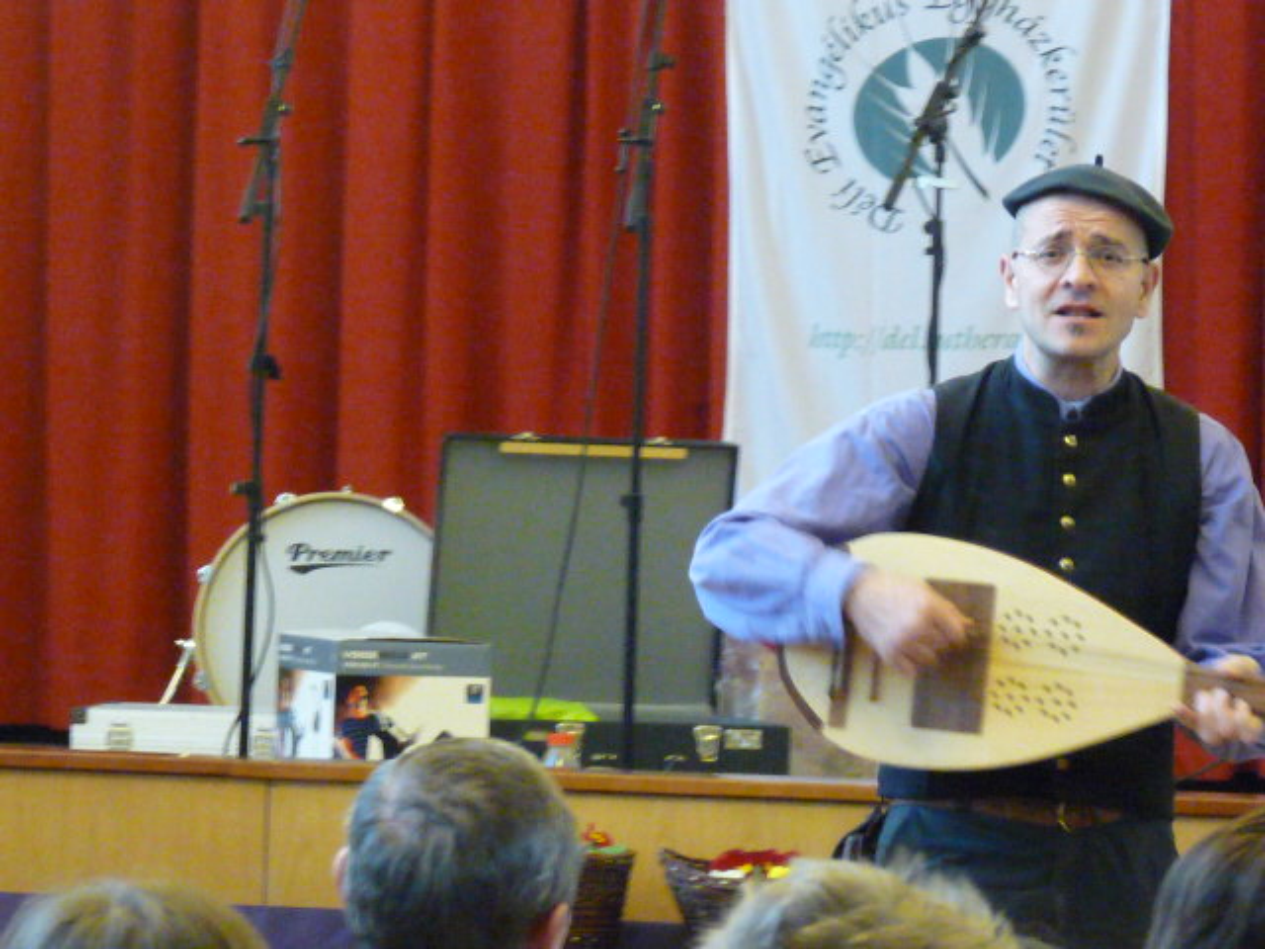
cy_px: 474
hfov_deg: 9.2
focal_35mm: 216
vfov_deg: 6.9
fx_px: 7893
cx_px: 632
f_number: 3.6
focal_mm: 21.6
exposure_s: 1/20
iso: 800
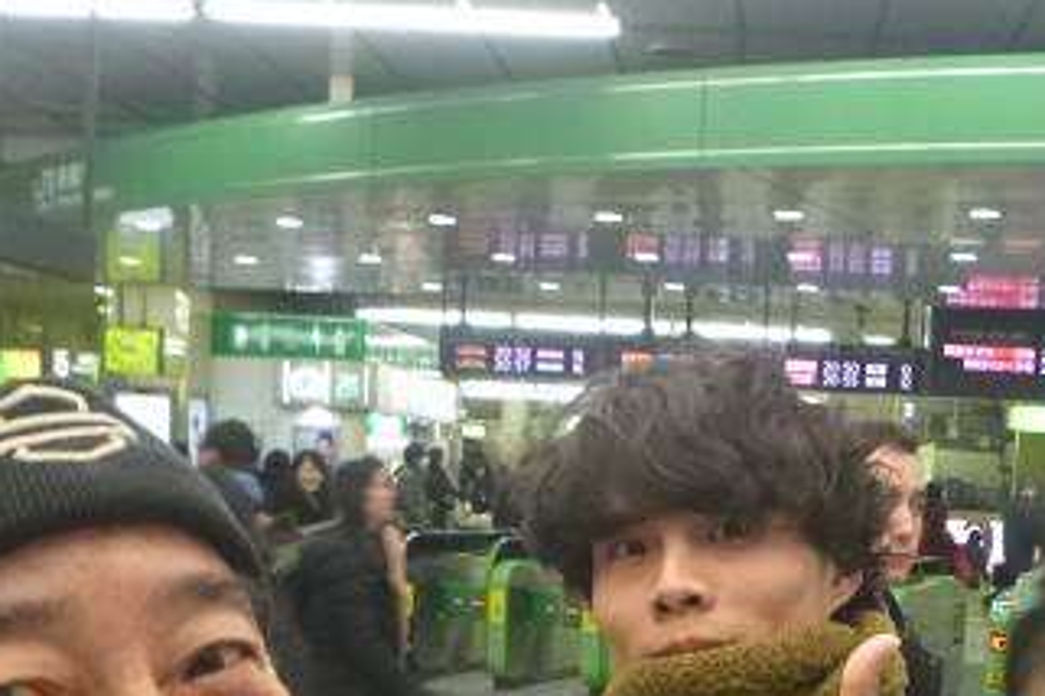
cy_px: 637
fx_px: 1683
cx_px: 793
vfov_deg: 22.8
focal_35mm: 58
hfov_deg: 33.7
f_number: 3.9
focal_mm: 4.5
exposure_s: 1/25
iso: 400
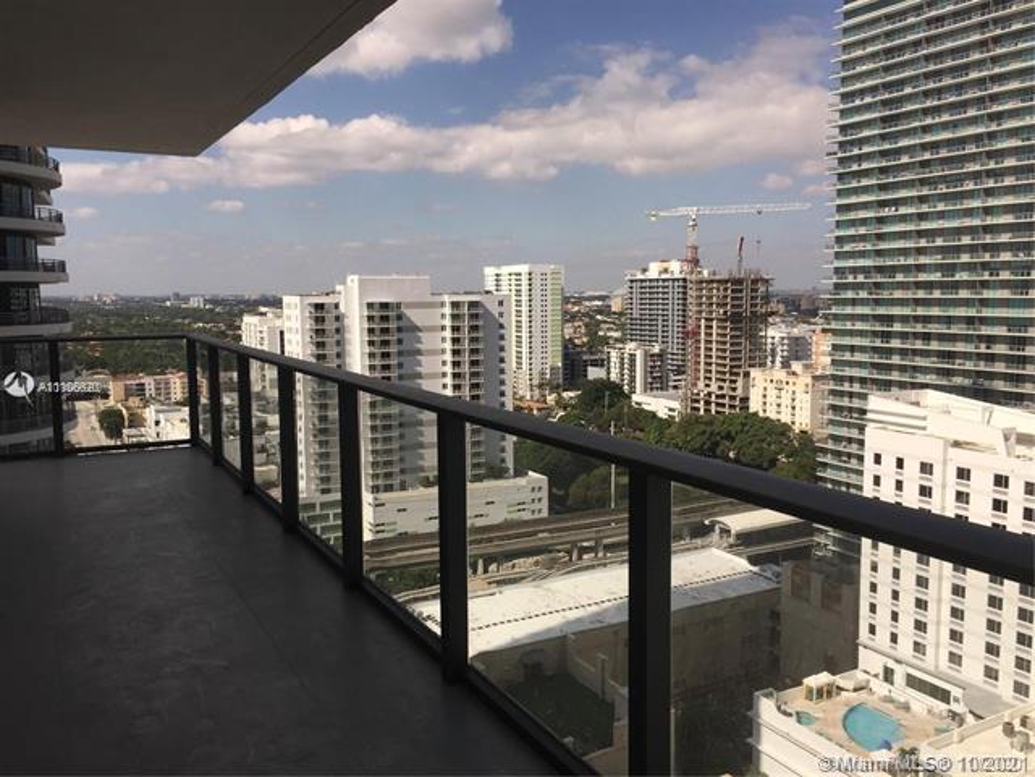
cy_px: 388
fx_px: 867
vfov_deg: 48.2
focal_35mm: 29
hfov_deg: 61.7
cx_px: 518
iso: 32
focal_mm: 4.15
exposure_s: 1/3300
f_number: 2.2
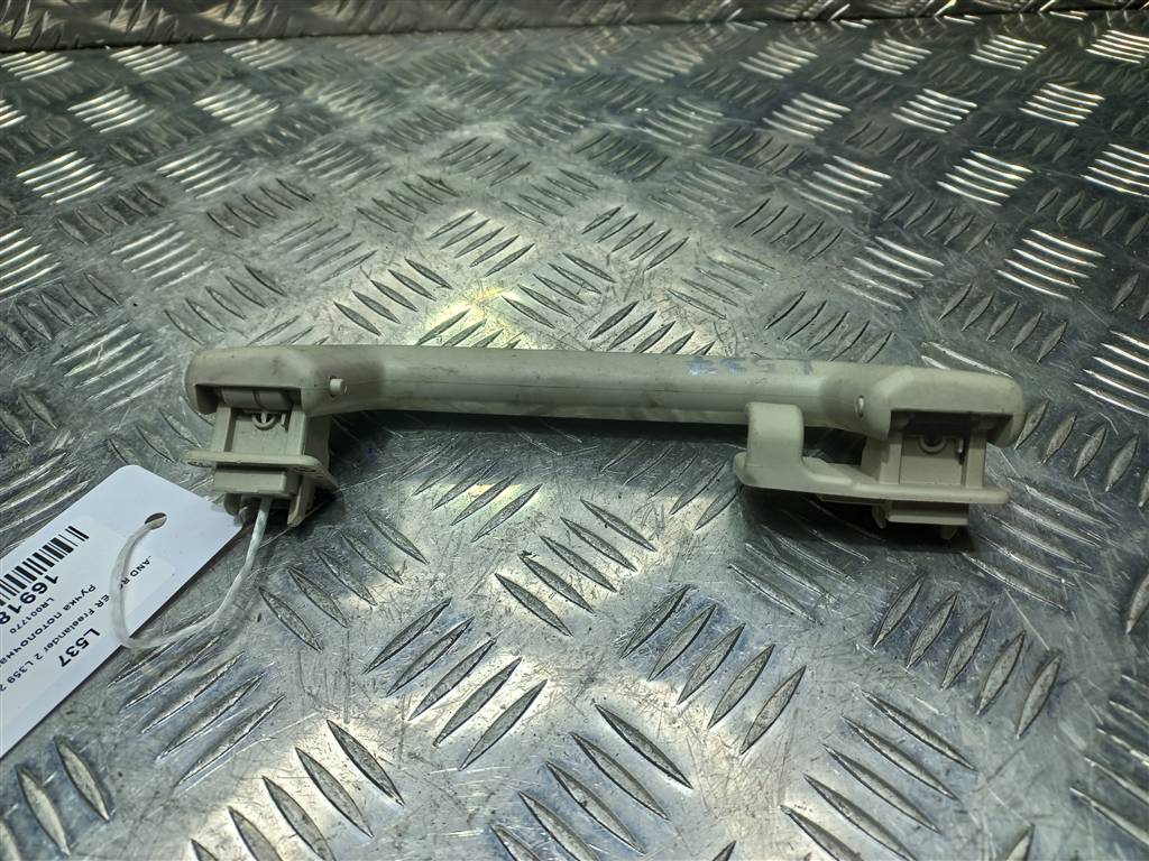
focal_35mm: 25
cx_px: 574
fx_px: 830
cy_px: 430
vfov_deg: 54.9
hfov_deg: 69.4
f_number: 1.8
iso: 32
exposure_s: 1/100
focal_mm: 4.6
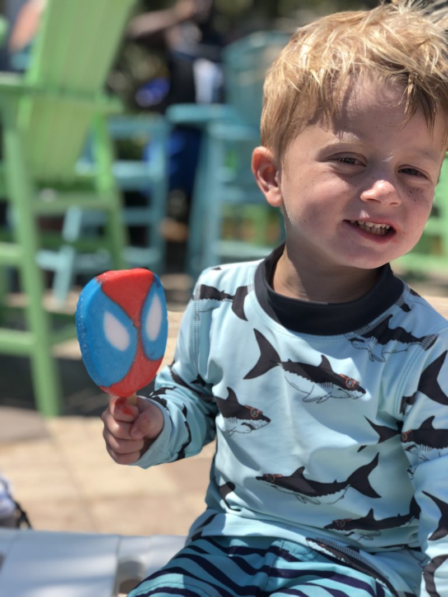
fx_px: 984
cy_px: 298
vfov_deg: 33.8
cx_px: 224
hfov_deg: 25.7
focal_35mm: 57
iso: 20
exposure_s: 1/552
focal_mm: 6.6
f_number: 2.8
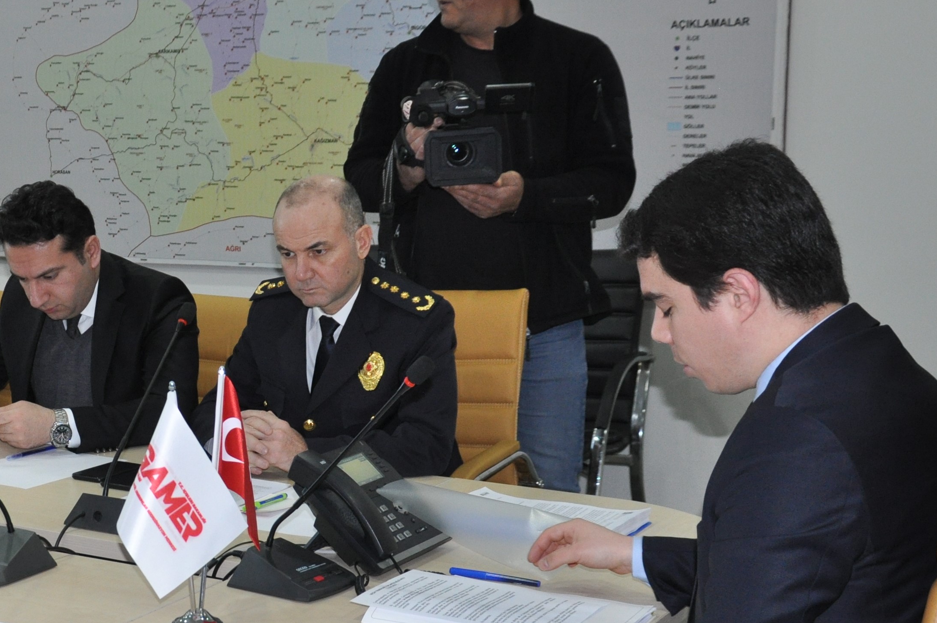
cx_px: 109
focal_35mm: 65
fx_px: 1690
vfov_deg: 20.8
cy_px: 427
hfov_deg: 29.8
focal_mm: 22
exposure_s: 1/60
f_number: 3.8
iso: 800
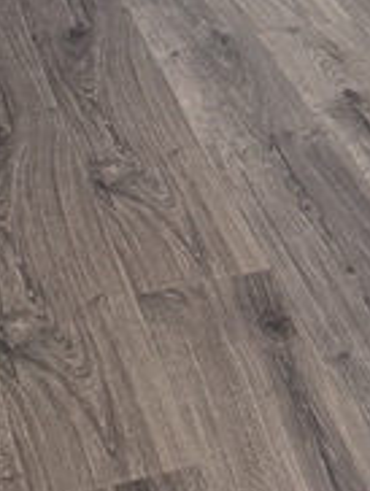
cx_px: 335
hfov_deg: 14.5
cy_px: -480
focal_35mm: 101
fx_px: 1436
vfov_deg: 15.6
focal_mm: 6.76
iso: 160
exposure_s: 1/121
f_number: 1.78
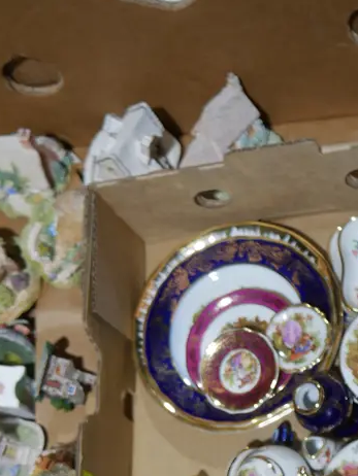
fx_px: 978
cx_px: 225
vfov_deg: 25.6
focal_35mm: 71
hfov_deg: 20.7
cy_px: 511
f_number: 3.6
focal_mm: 16
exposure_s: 1/80
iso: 200
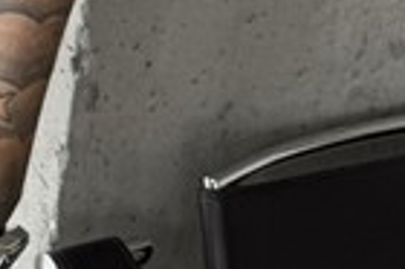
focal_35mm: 143
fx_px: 1607
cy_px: -301
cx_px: -431
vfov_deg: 8.9
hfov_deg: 12.5
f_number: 1.78
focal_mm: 6.76
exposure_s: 1/143
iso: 50
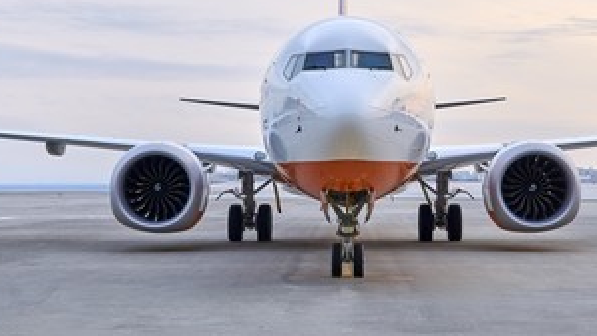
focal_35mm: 86
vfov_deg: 14.0
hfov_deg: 24.7
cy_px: 82
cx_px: 344
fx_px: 1362
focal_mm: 41
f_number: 10
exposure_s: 1/8
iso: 200
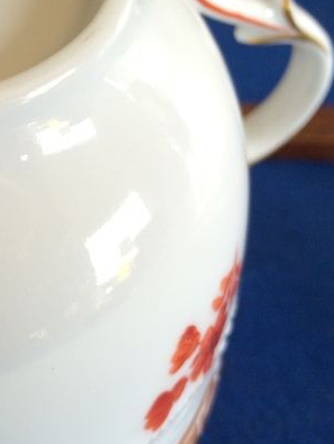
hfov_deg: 20.5
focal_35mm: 66
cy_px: 279
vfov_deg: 29.2
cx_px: -91
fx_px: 848
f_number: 2.2
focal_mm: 4.15
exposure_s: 1/60
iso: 32
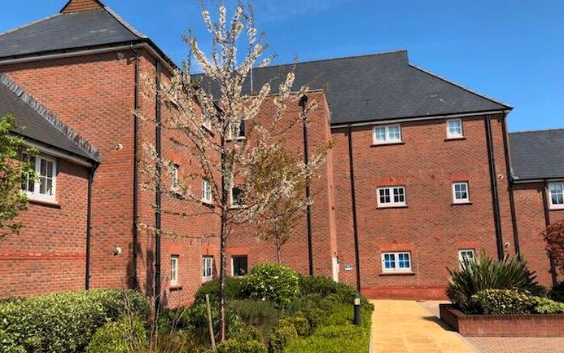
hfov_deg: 62.9
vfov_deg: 41.8
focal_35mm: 30
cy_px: 197
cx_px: 282
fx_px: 461
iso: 20
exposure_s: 1/1656
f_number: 1.8
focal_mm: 4
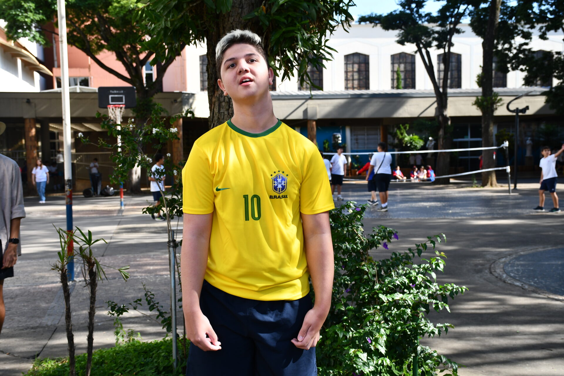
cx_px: 282
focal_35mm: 51
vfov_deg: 26.5
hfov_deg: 38.9
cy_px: 188
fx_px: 799
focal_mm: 34
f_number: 7.1
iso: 200
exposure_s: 1/250
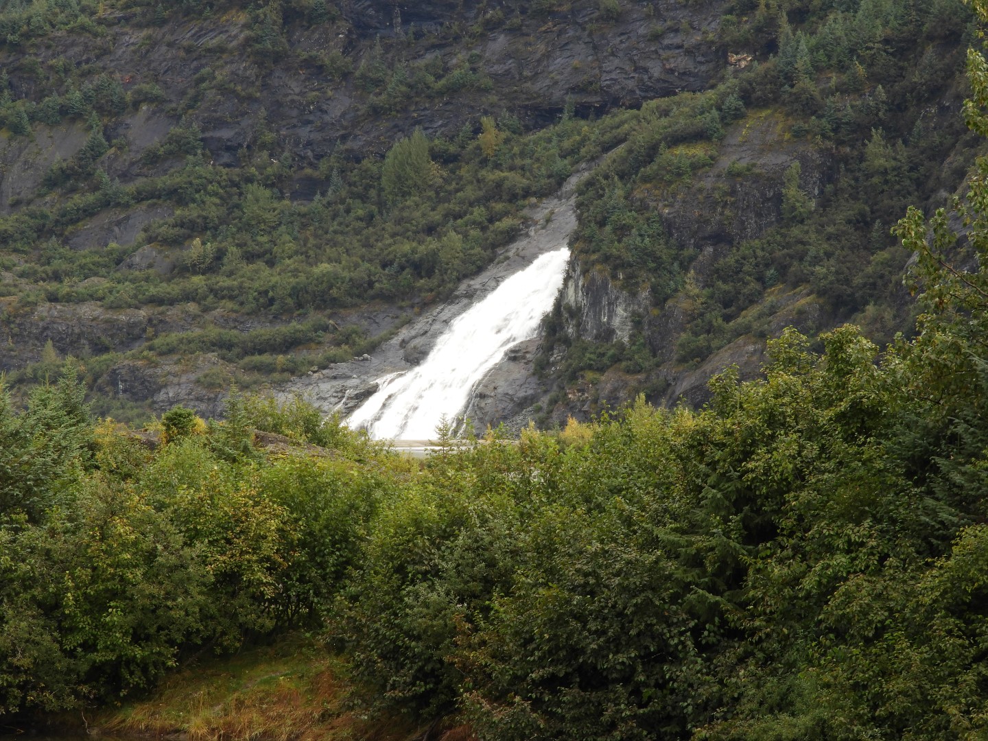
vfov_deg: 8.2
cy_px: 370
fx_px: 5138
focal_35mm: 180
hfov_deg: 11.0
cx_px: 494
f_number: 5.3
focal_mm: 32.2
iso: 100
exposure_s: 1/100
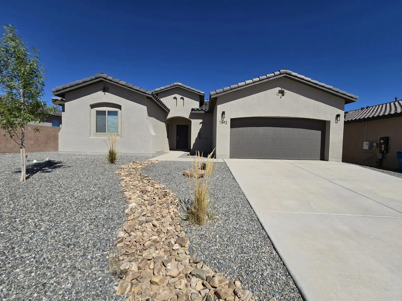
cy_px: 150
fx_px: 151
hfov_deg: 106.2
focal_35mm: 13
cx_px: 201
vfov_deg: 89.9
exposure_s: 1/5000
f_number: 2.2
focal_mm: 2.2
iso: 50
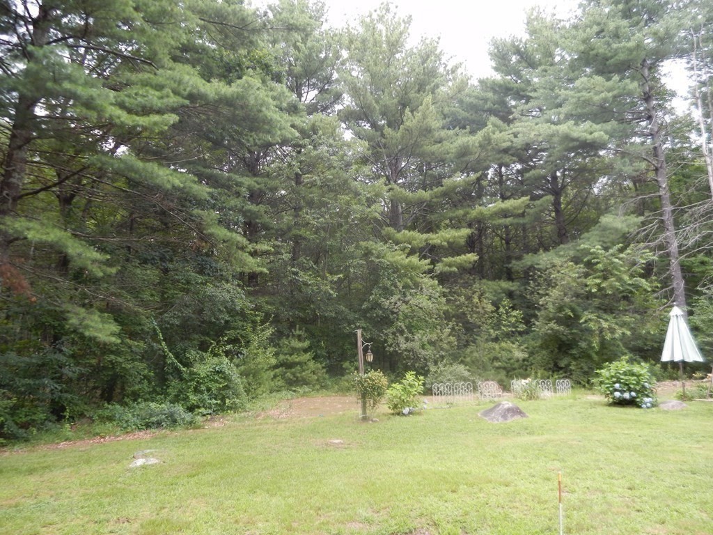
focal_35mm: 25
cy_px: 268
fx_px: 515
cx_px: 356
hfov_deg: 69.4
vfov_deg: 54.9
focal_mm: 4.5
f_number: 3.2
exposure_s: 1/125
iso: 125
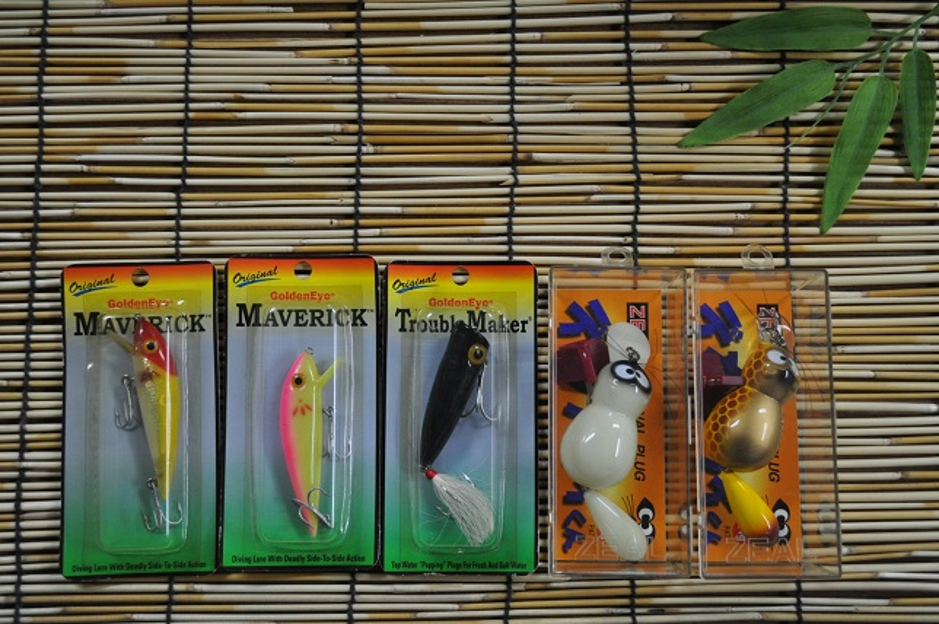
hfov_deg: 45.0
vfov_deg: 30.8
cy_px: 312
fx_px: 1133
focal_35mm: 44
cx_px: 470
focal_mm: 29
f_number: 4.5
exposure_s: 1/50
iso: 800
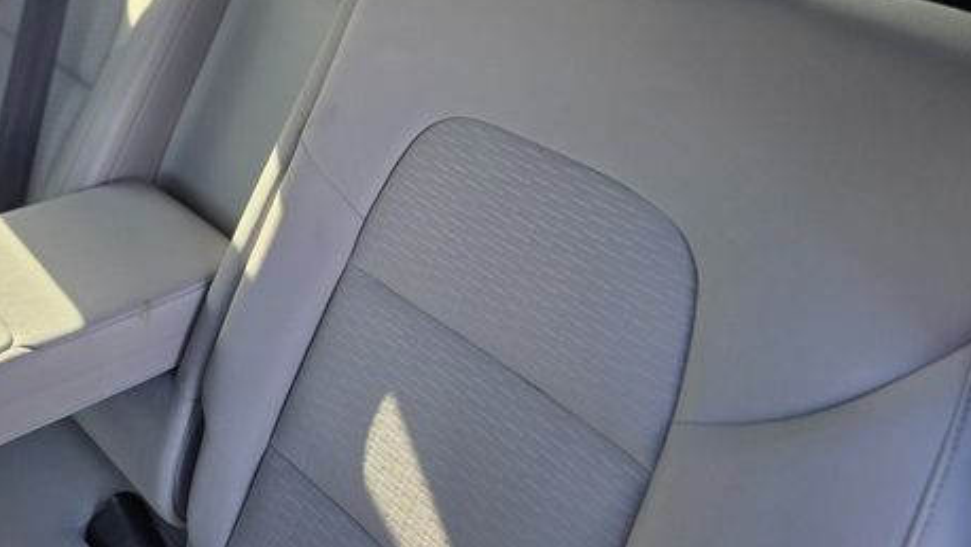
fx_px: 901
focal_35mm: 35
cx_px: 367
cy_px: 57
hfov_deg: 56.0
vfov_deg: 32.1
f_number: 1.7
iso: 40
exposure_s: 1/180
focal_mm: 6.3
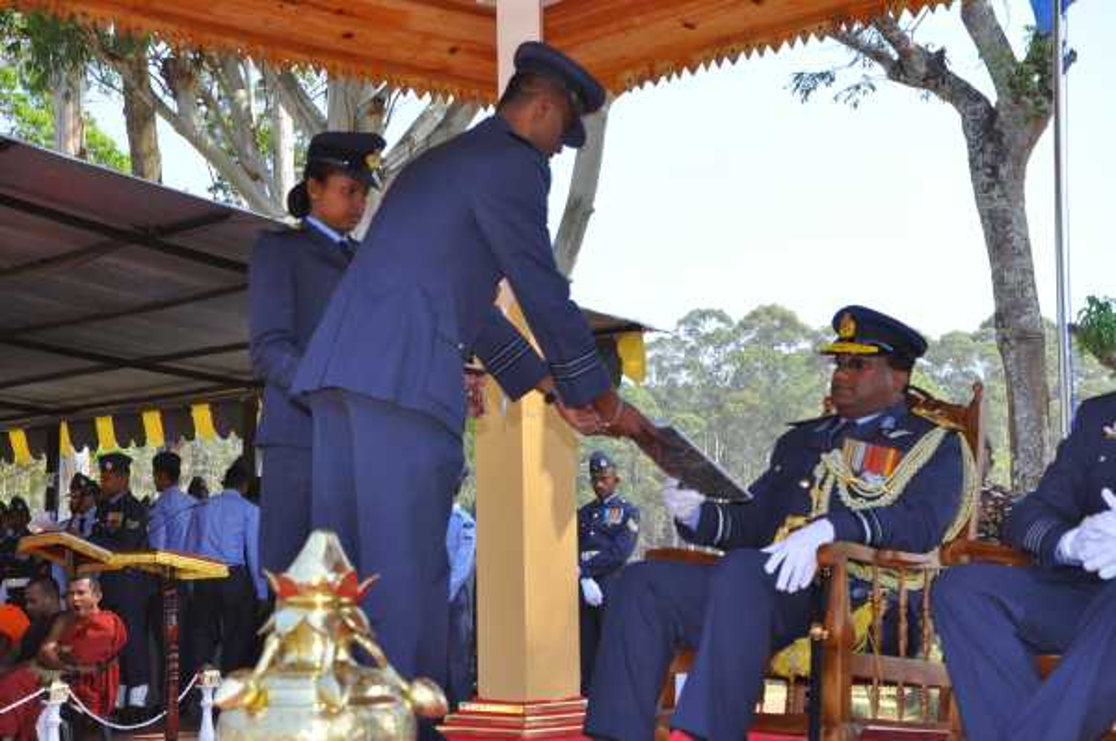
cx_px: 558
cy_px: 370
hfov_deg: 29.9
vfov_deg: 20.1
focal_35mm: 68
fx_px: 2089
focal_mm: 45
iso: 200
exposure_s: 1/125
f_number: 9
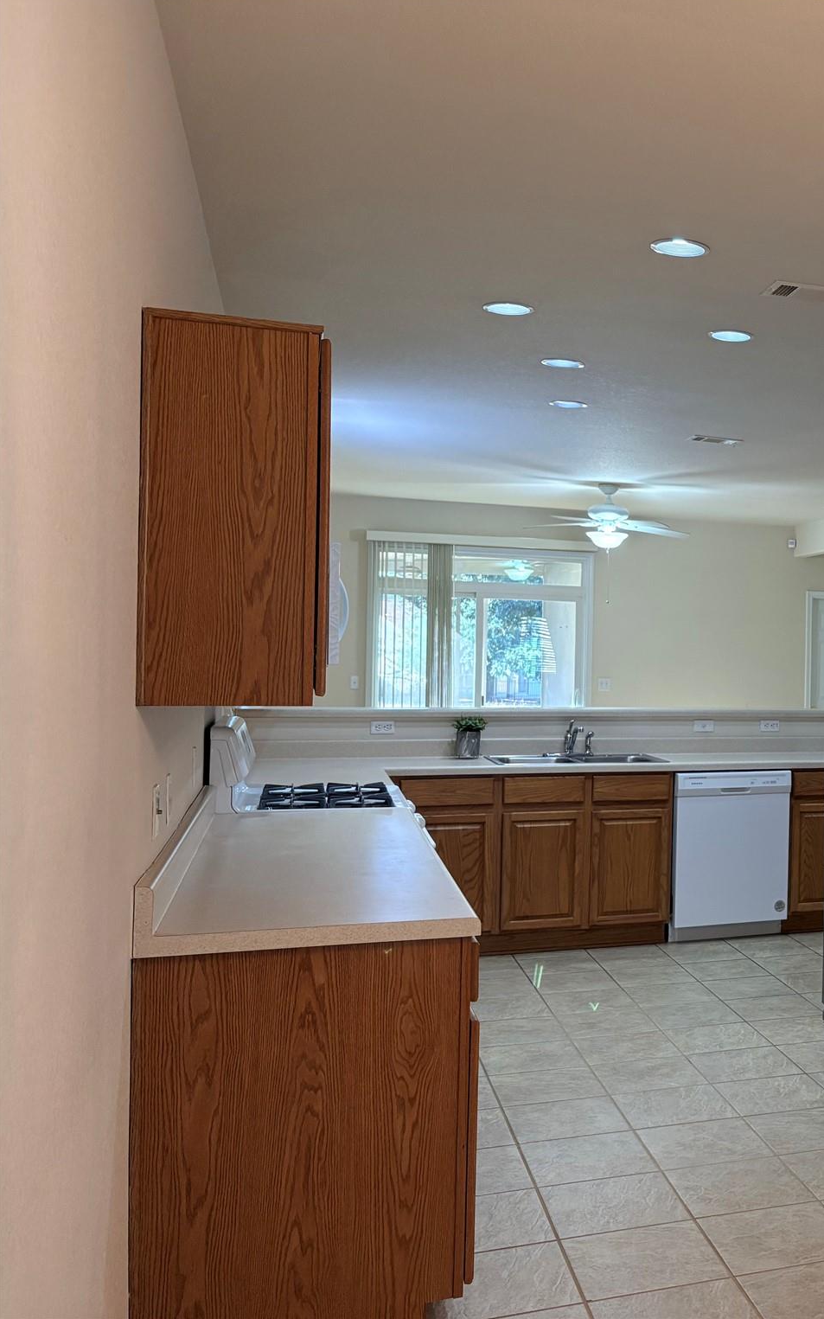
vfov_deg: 52.8
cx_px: 883
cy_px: 656
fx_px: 1330
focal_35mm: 37
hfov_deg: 31.1
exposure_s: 1/120
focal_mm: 5.96
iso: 200
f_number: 1.6
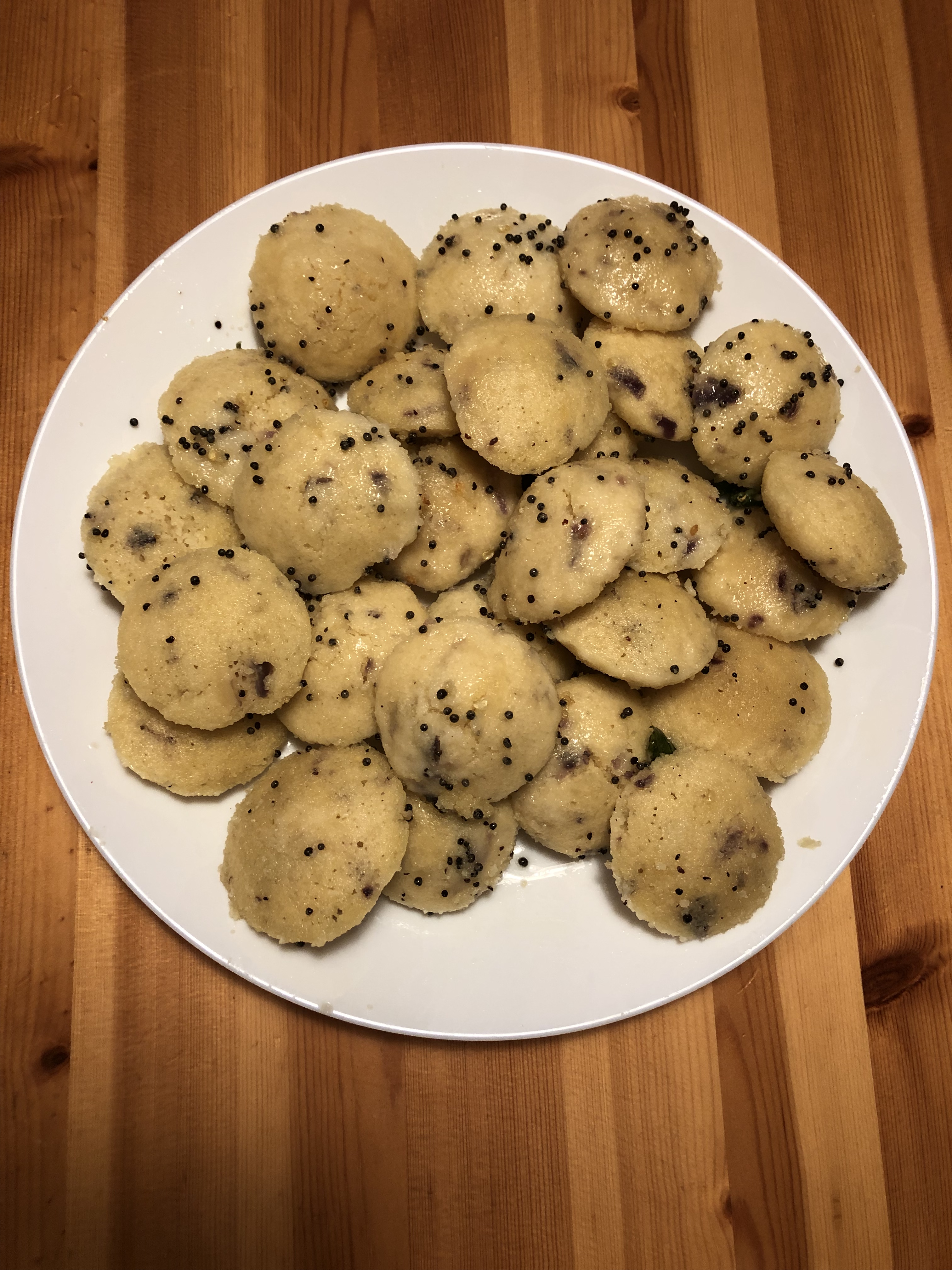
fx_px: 1027
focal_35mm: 28
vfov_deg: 63.4
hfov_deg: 49.7
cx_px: 476
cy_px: 635
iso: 40
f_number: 1.8
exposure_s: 1/17
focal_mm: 3.99
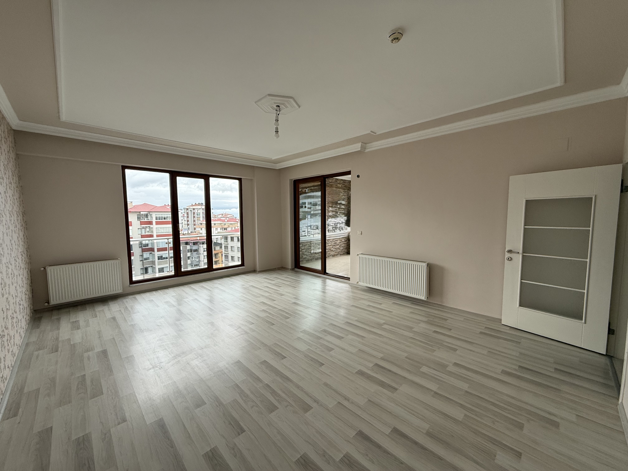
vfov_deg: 85.7
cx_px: 314
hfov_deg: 102.1
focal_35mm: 14
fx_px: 254
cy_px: 236
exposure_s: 1/217
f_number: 2.2
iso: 64
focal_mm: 2.22
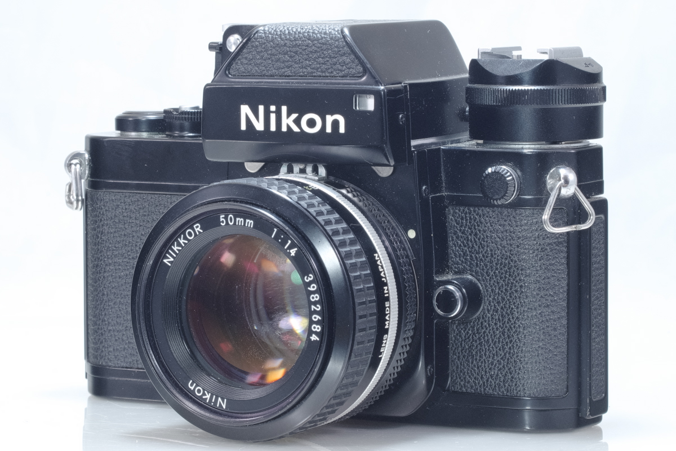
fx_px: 3098
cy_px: 226
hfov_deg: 12.5
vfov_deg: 8.3
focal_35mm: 165
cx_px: 338
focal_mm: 108
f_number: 22
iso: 800
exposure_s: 1
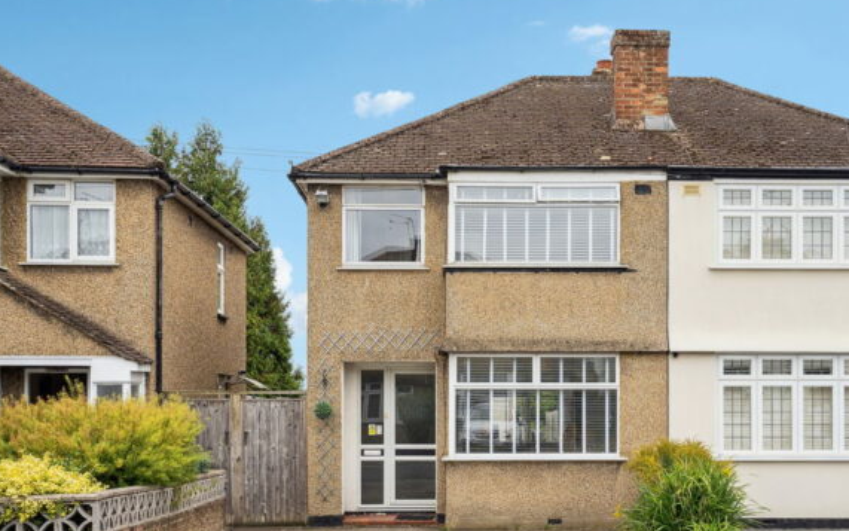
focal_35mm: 48
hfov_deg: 41.7
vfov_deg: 26.8
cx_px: 497
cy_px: 335
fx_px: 1111
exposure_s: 1/160
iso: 320
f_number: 5.6
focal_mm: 35
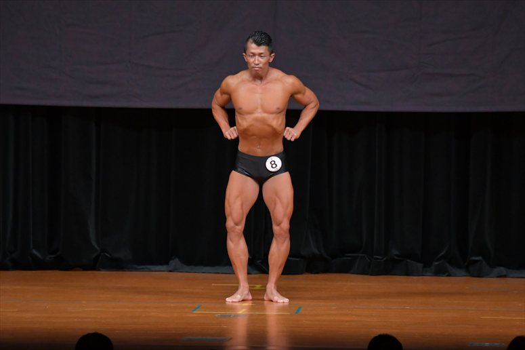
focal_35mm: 270
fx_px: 3936
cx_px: 262
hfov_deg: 7.6
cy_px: 175
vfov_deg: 5.1
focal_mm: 180
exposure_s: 1/400
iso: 4000
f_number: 5.6
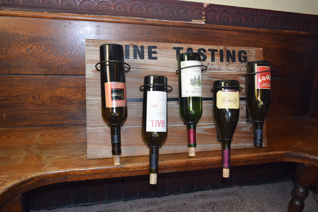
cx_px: 165
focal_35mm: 28
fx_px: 247
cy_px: 106
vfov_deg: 46.4
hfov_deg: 65.5
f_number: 4.5
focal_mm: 18
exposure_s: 1/80
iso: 800
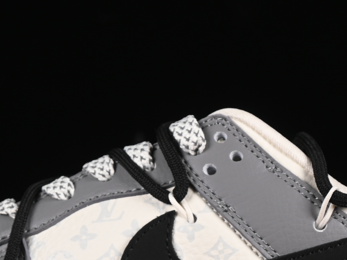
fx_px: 2316
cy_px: 194
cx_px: 138
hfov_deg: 8.6
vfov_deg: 6.4
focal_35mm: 231
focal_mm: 50
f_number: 7.1
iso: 160
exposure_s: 1/80
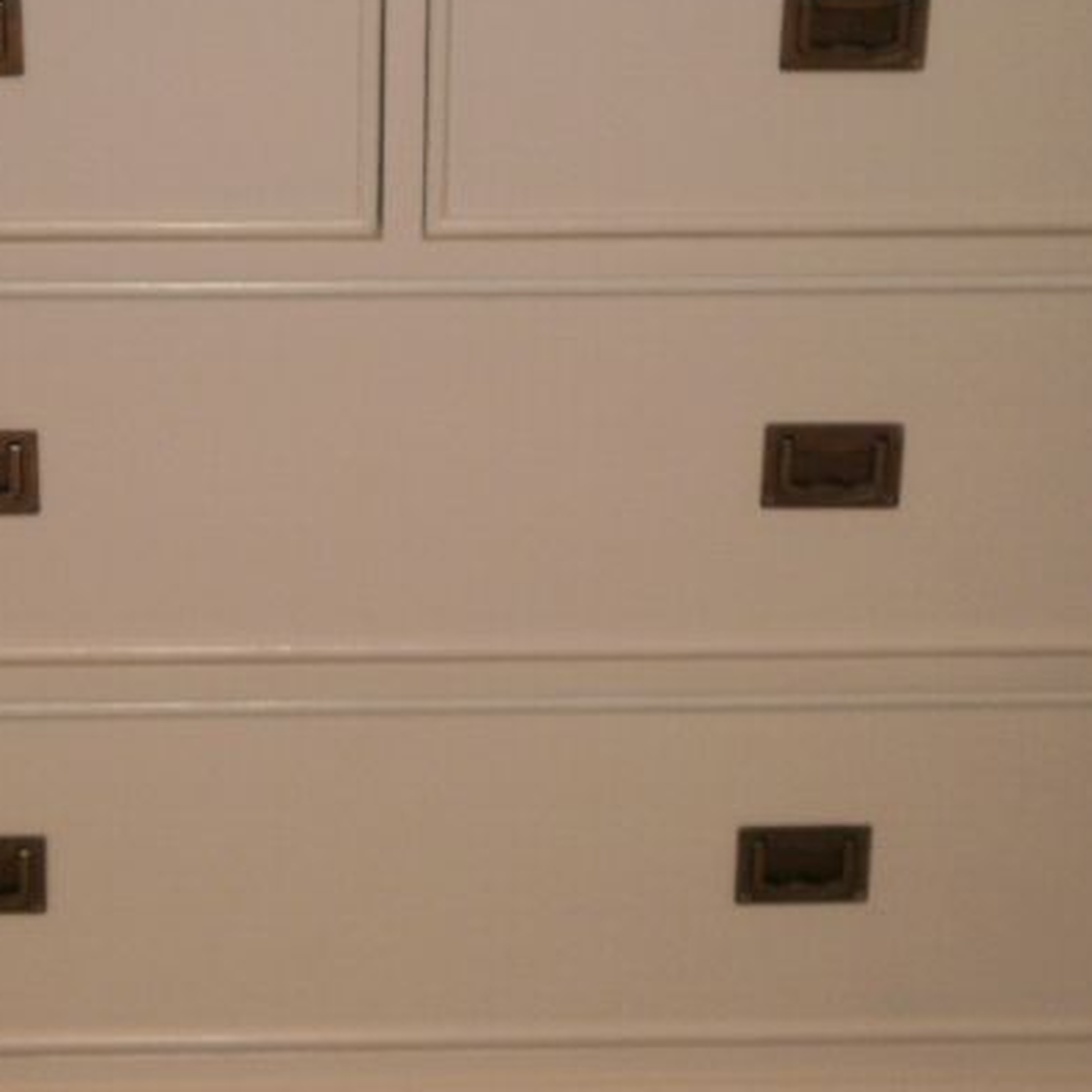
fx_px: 4069
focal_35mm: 114
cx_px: 346
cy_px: 470
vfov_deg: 15.3
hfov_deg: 15.3
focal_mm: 9.05
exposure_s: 1/60
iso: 100
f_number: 3.8
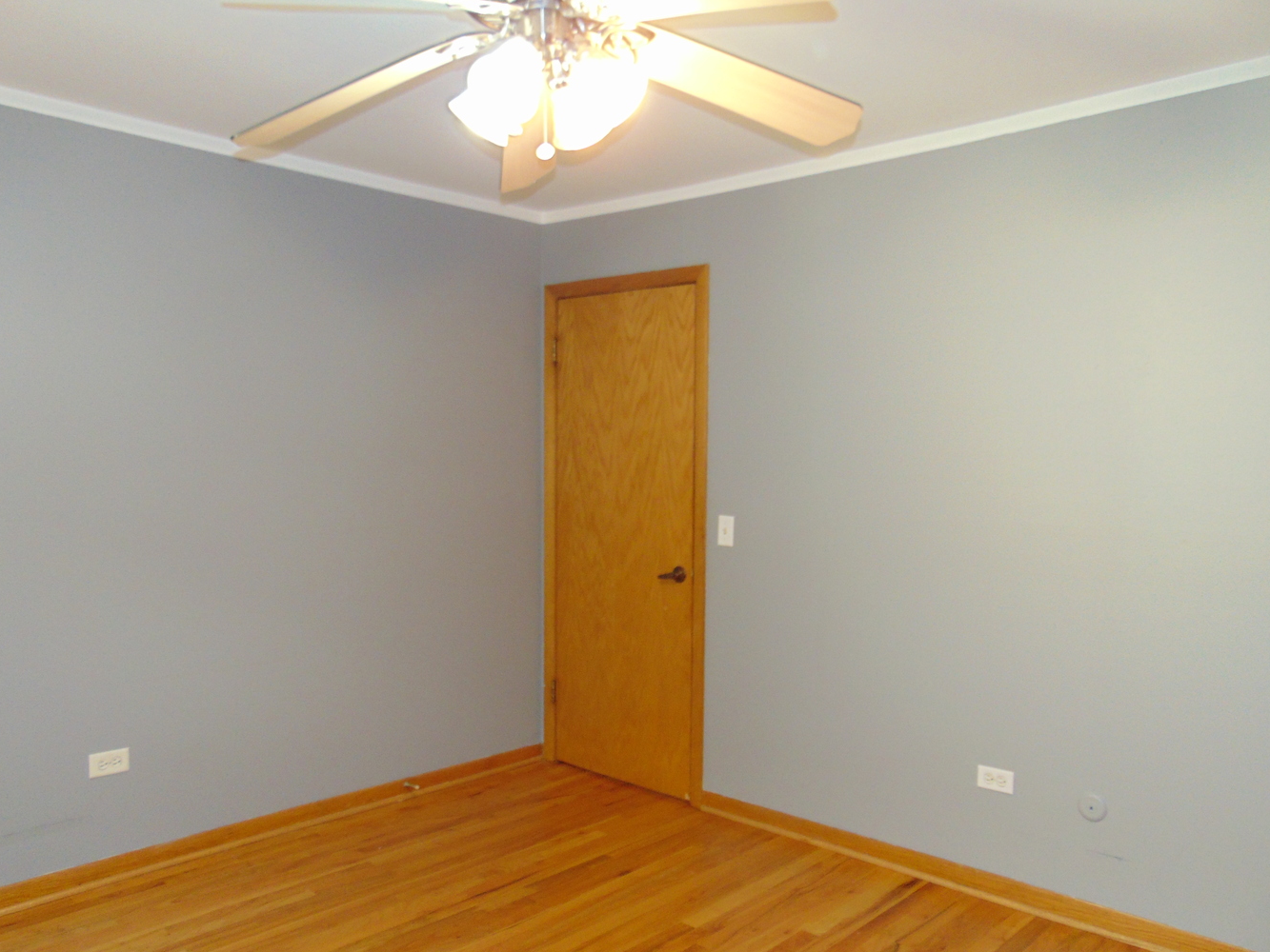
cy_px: 513
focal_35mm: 27
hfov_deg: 65.3
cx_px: 626
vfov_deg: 51.3
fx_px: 991
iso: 200
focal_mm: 4.5
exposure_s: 1/30
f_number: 3
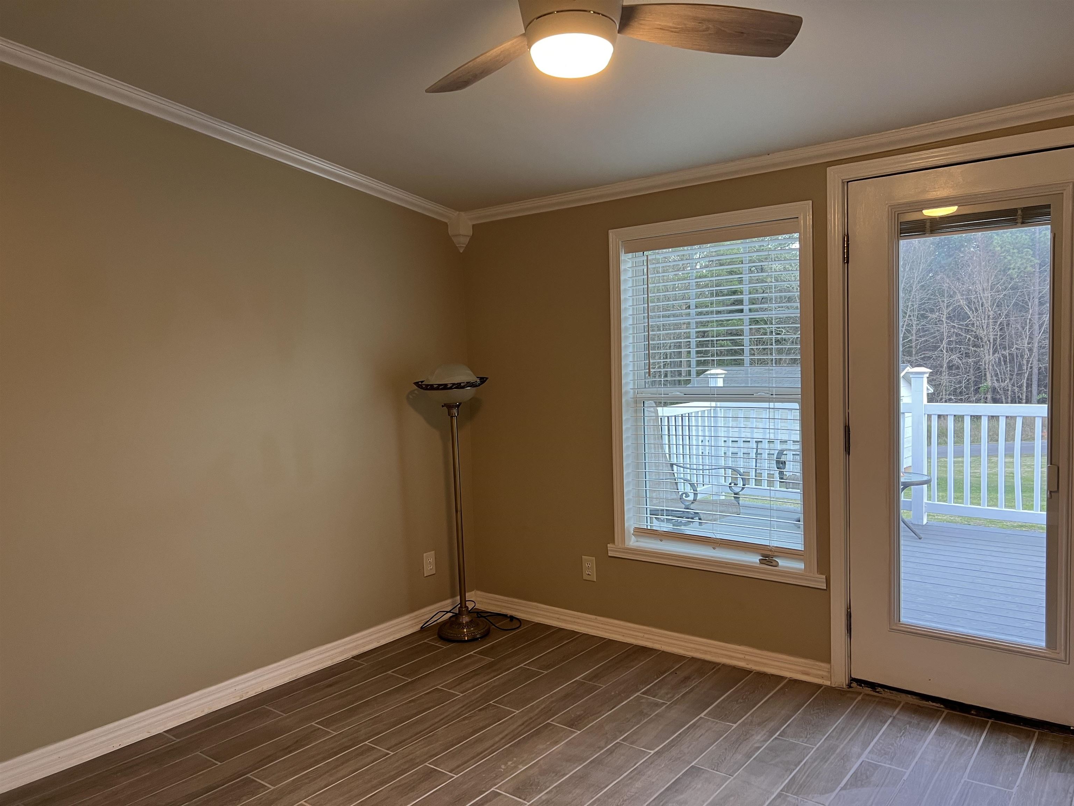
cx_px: 537
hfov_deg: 67.3
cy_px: 403
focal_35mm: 26
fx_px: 807
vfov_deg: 53.1
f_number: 1.5
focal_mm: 5.7
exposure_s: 1/60
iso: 100
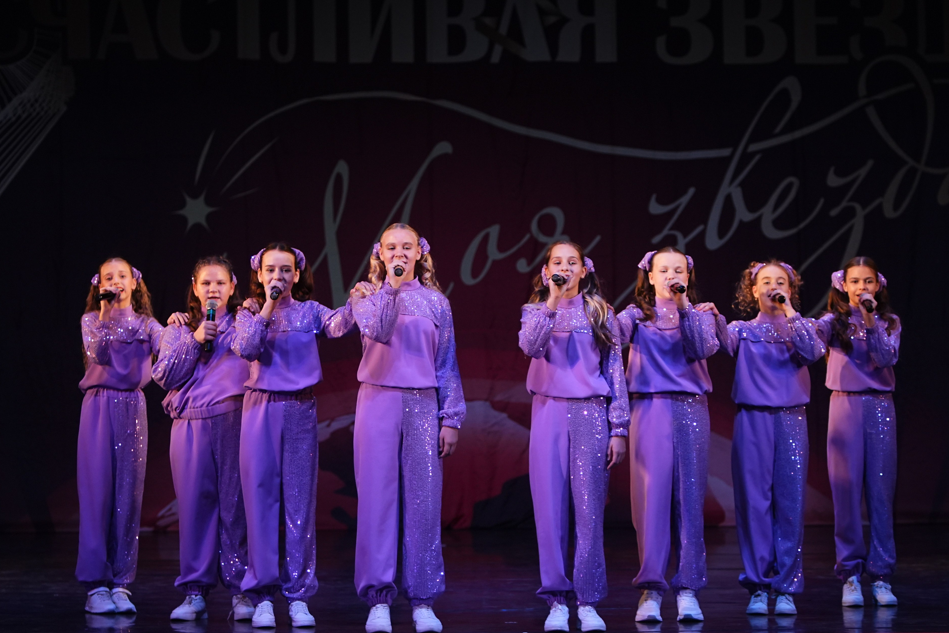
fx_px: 4059
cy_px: 325
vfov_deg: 8.9
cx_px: 480
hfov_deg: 13.3
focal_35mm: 154
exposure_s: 1/400
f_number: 2.8
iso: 1000
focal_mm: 95
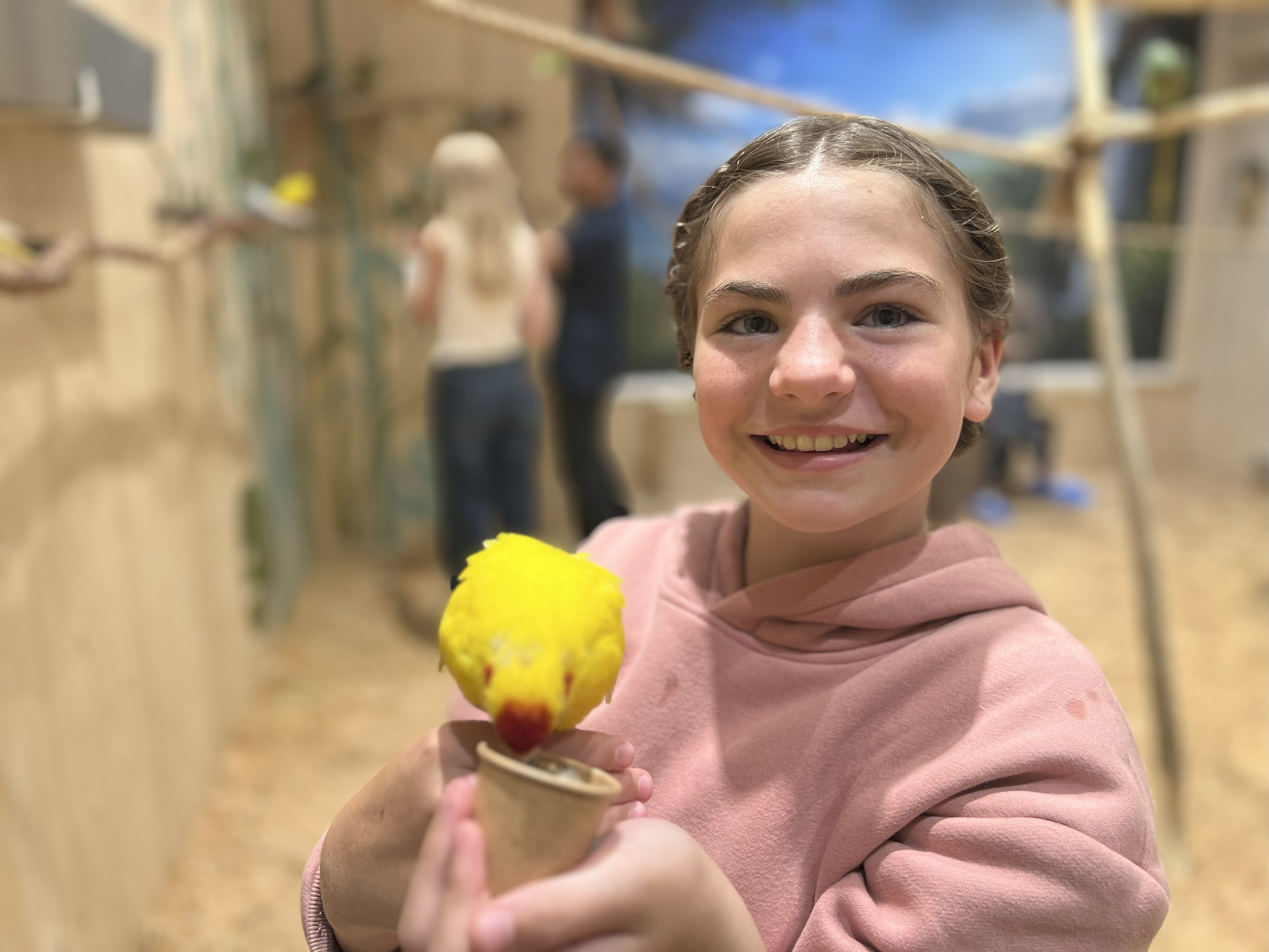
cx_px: 634
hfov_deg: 67.3
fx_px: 953
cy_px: 476
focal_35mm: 26
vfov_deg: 53.1
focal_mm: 5.7
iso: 100
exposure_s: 1/100
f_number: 1.5
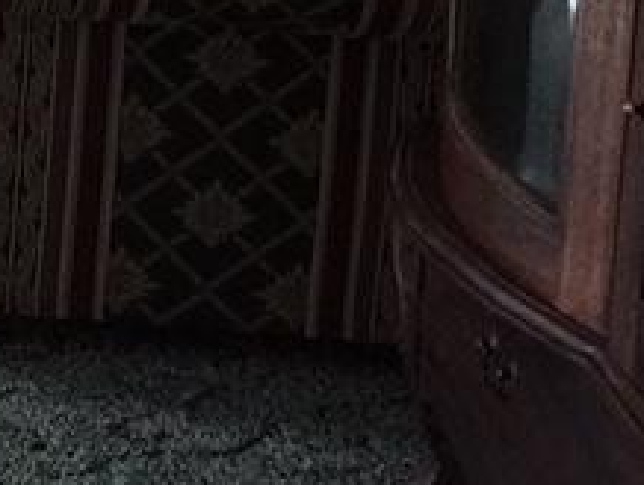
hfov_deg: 10.1
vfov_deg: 8.4
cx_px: -892
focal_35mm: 170
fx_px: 3166
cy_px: -414
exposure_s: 1/40
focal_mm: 4.15
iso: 32
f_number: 2.2
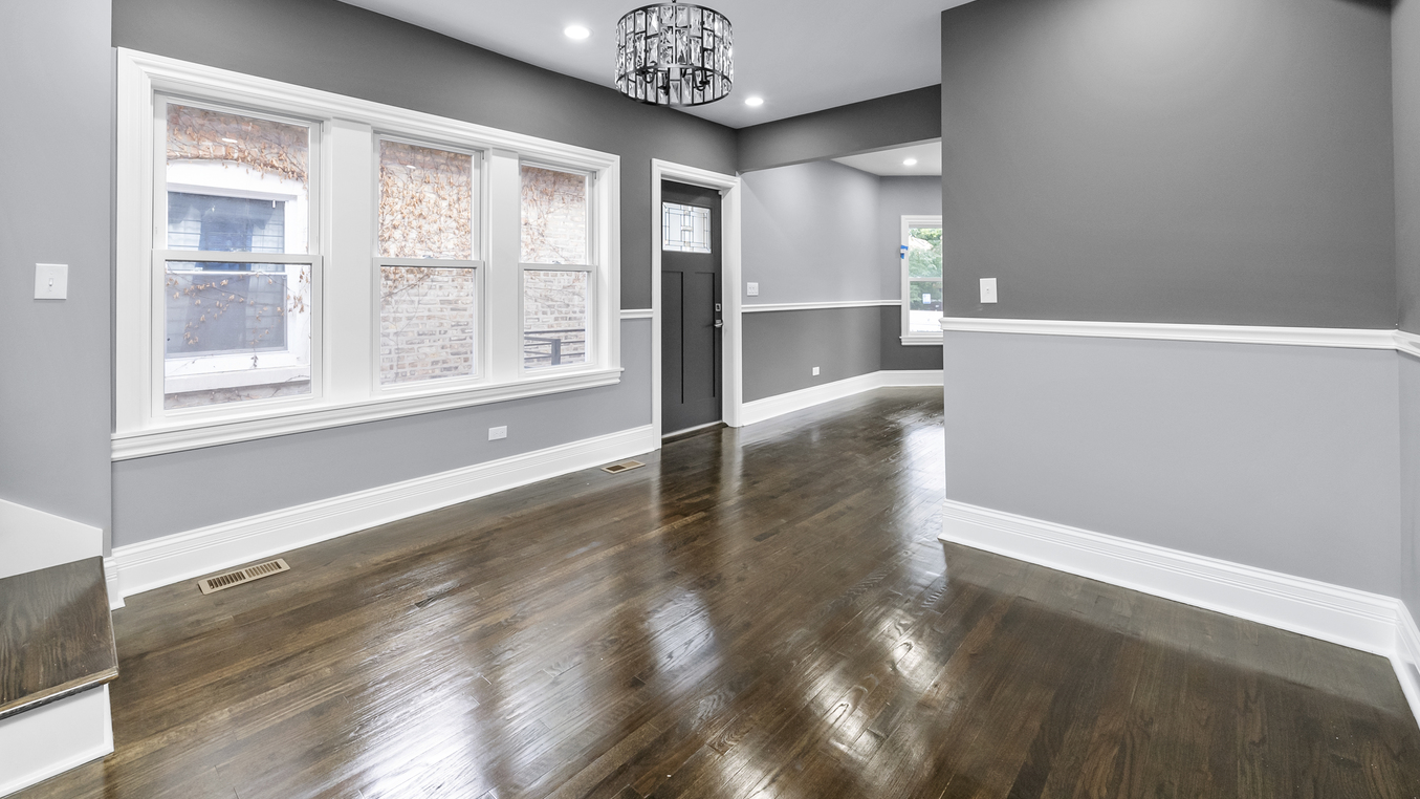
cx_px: 689
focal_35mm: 15
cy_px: 308
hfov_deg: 103.0
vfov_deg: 69.6
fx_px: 565
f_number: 9
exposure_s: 1/13
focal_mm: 12
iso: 640
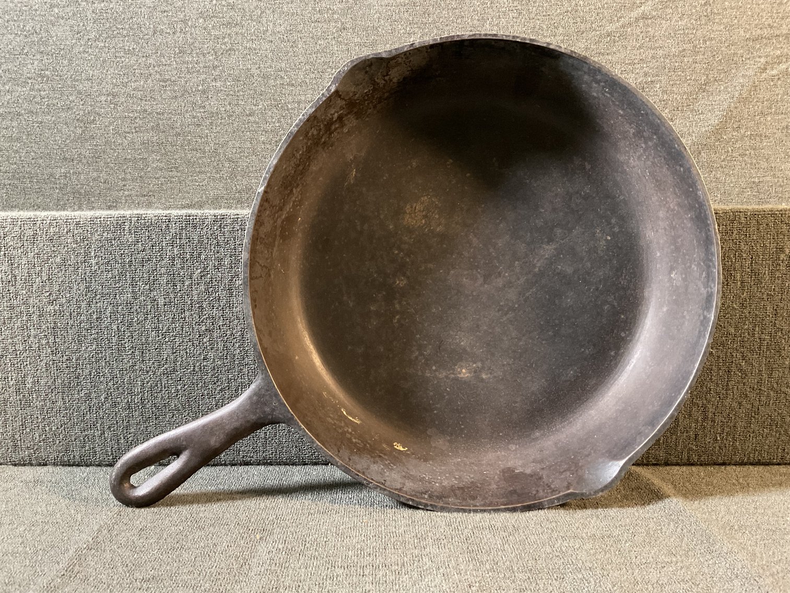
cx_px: 395
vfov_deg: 48.2
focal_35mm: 29
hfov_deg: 61.7
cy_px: 296
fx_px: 662
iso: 320
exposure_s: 1/30
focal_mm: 3
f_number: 1.8
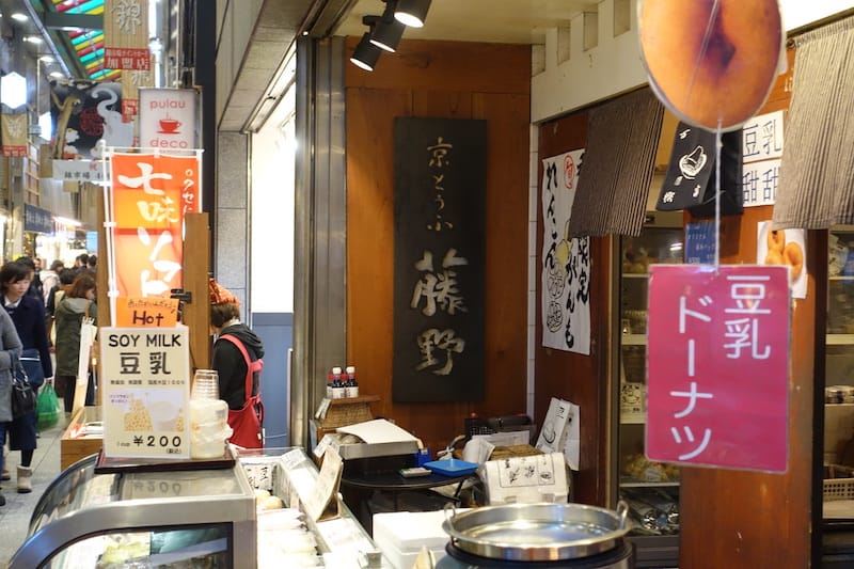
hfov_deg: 41.1
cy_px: 284
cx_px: 427
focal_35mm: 48
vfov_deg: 28.1
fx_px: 1138
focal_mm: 17.7
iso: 800
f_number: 2.8
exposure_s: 1/40
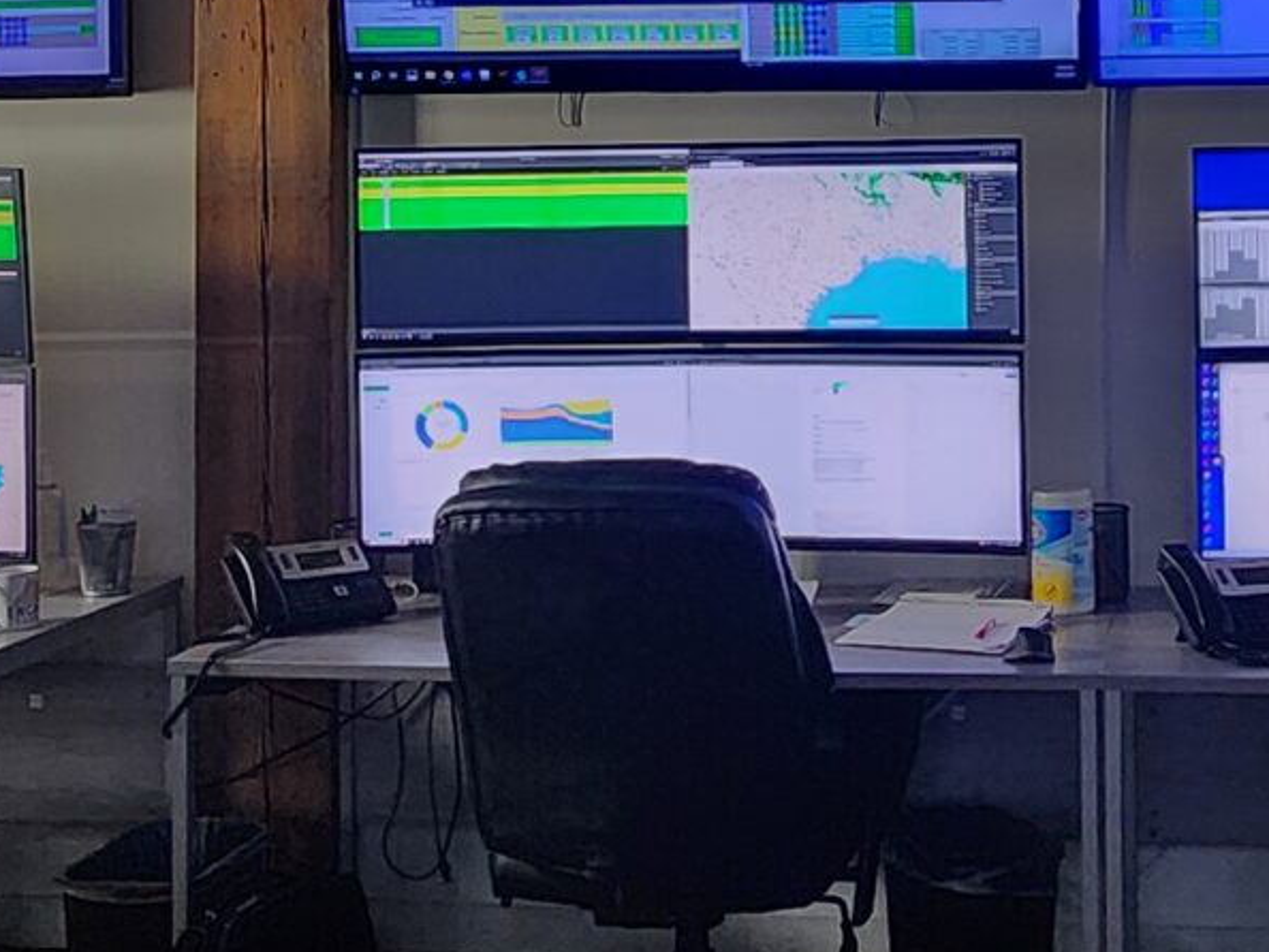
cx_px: 961
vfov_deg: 25.4
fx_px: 2054
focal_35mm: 56
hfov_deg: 33.6
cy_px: 122
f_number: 2.2
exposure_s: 1/50
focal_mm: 2.2
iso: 320
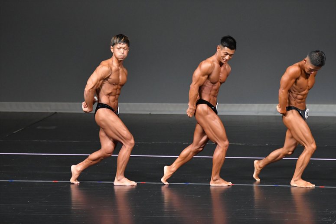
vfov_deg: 4.4
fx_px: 2939
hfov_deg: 6.5
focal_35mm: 315
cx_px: 168
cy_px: 112
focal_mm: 210
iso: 5000
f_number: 5.6
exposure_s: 1/400
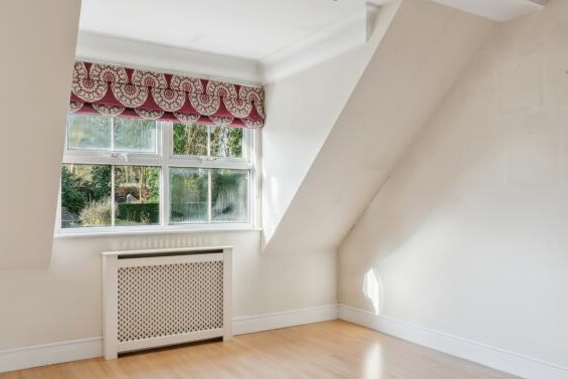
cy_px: 206
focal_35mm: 29
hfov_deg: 63.5
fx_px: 458
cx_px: 251
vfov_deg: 44.9
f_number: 11
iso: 640
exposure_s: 1/10
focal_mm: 16
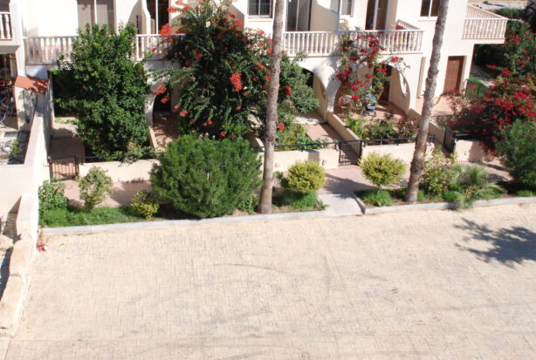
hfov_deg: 43.5
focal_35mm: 45
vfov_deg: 30.0
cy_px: 153
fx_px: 672
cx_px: 258
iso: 1000
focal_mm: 24
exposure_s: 1/800
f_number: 14
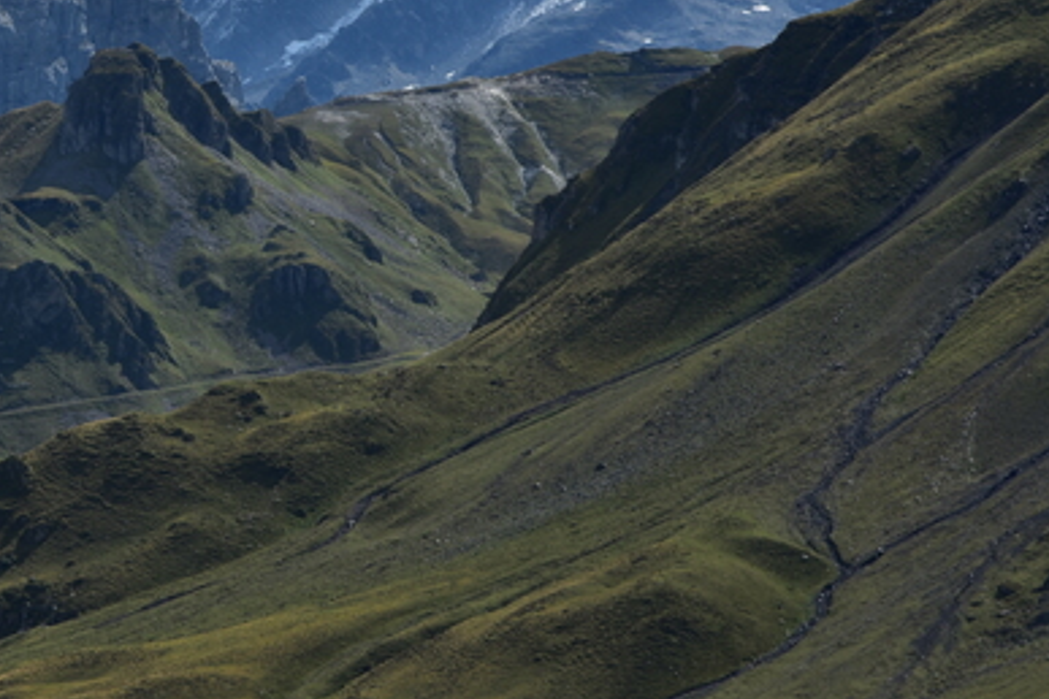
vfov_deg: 5.8
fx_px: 6903
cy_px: 108
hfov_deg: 8.7
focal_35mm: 237
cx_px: 111
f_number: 13
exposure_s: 1/200
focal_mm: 85
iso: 100
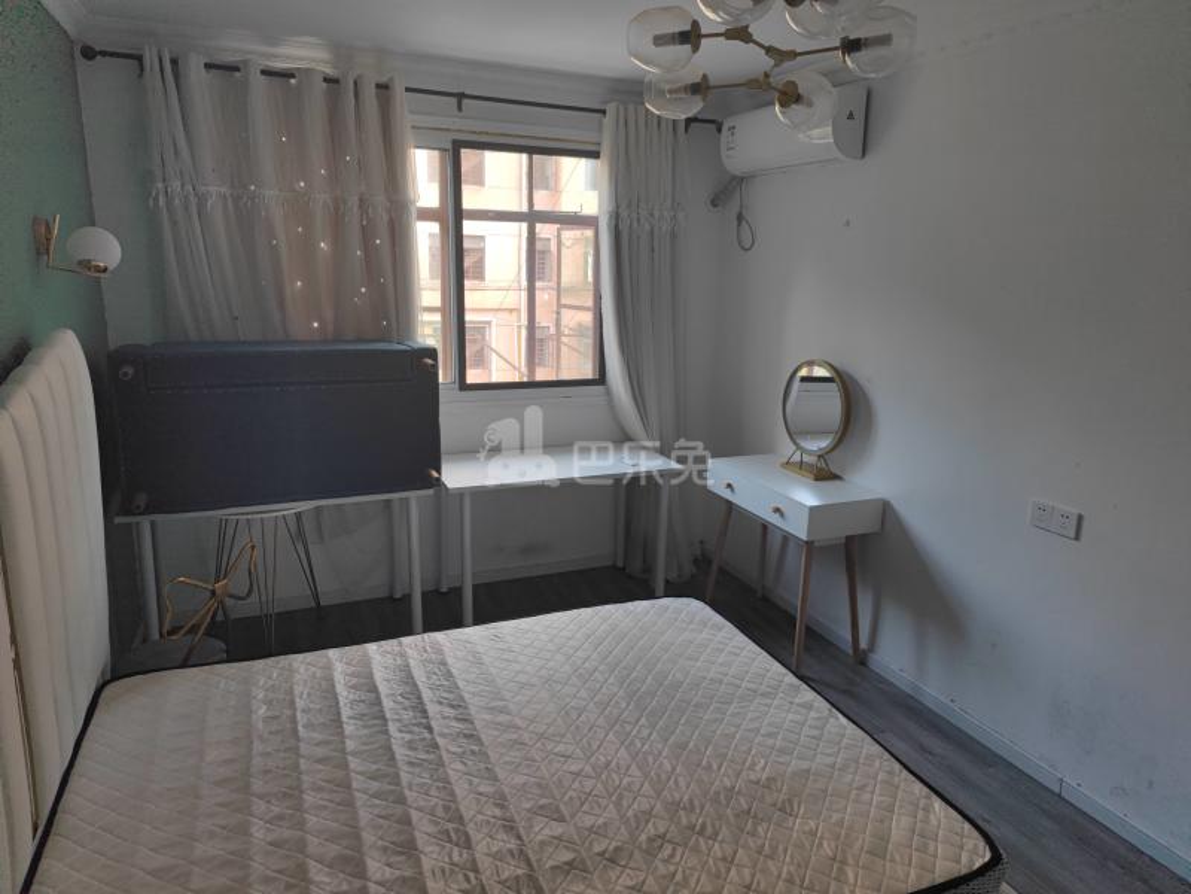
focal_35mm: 38
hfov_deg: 49.0
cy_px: 447
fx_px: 1307
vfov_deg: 37.7
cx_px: 596
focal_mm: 7.59
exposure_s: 1/100
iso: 50
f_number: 1.95
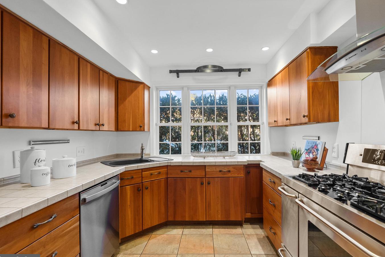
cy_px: 132
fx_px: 182
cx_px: 200
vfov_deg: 70.4
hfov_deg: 93.2
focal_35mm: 17
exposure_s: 1/25
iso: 800
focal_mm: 16
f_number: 4
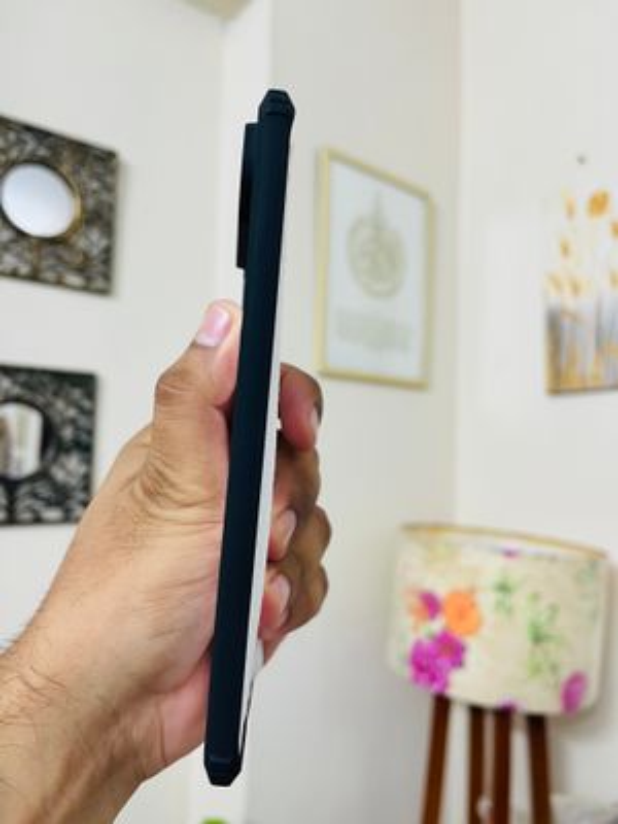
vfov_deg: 67.3
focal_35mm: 26
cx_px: 309
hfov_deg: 53.1
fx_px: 619
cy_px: 412
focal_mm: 5.1
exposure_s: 1/50
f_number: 1.6
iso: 80
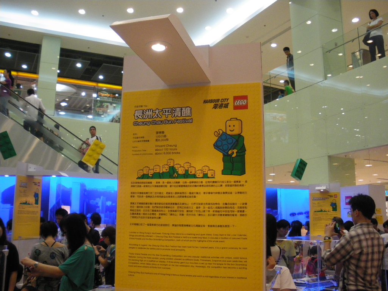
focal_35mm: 36
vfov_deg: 39.7
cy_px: 146
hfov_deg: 51.4
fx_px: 404
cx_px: 194
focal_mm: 6.3
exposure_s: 1/80
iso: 400
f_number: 3.5
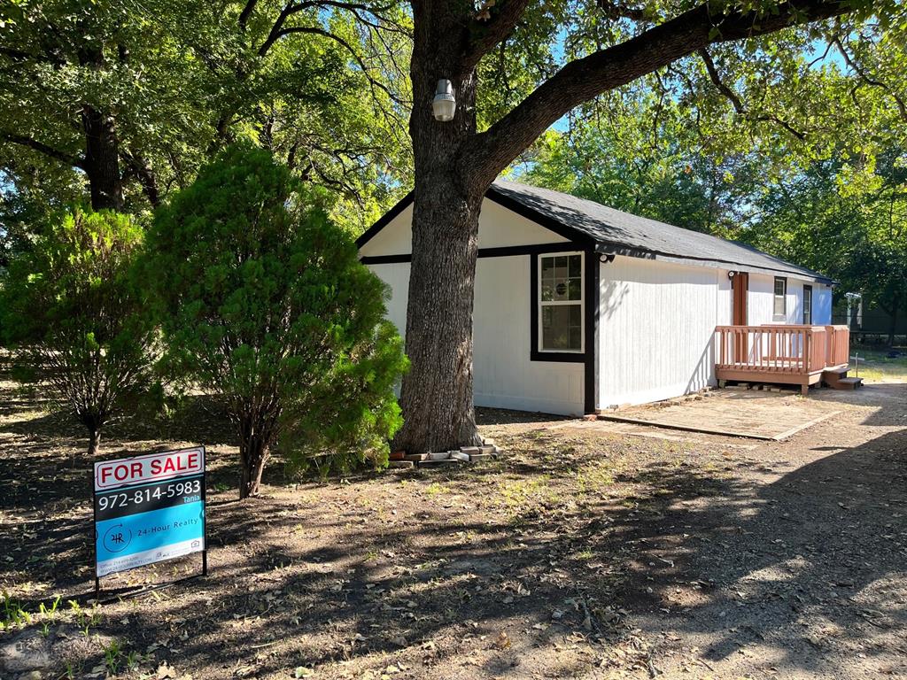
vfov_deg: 53.1
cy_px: 340
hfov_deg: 67.3
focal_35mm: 26
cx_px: 454
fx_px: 681
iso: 50
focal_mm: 5.1
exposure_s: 1/478
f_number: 1.6
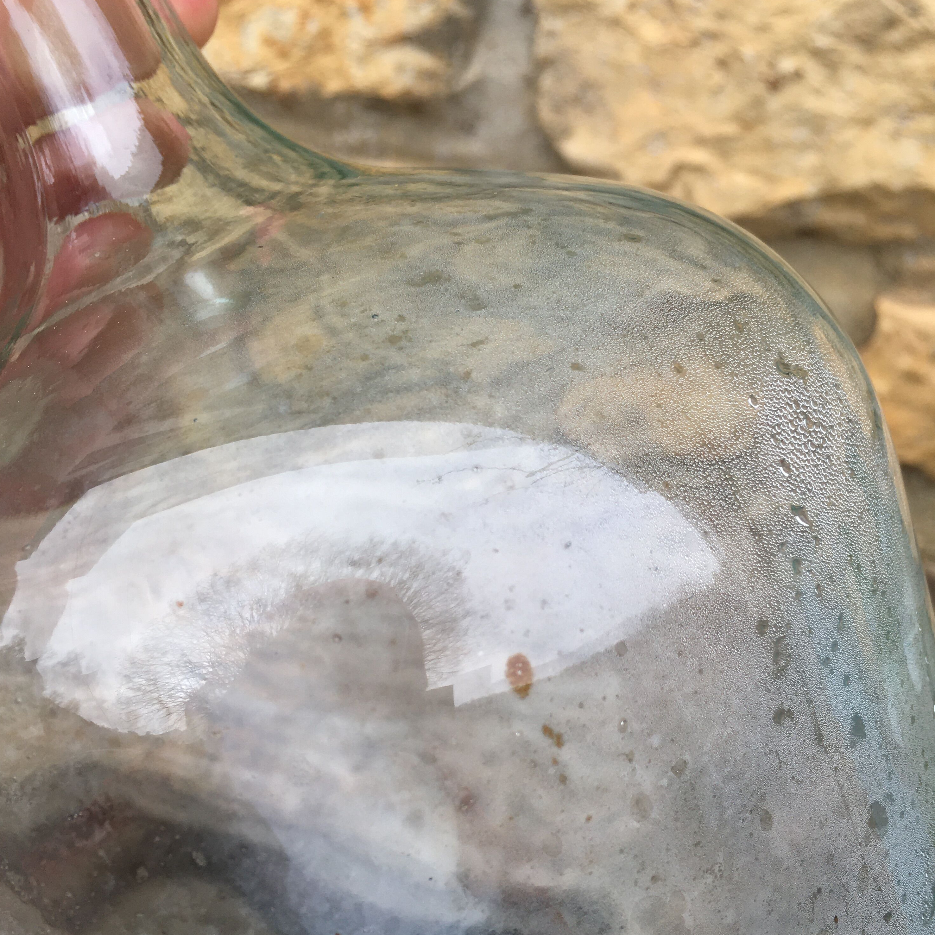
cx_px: 459
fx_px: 1070
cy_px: 543
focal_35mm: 35
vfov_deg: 47.0
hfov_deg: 47.2
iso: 25
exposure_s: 1/239
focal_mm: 4.15
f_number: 2.2
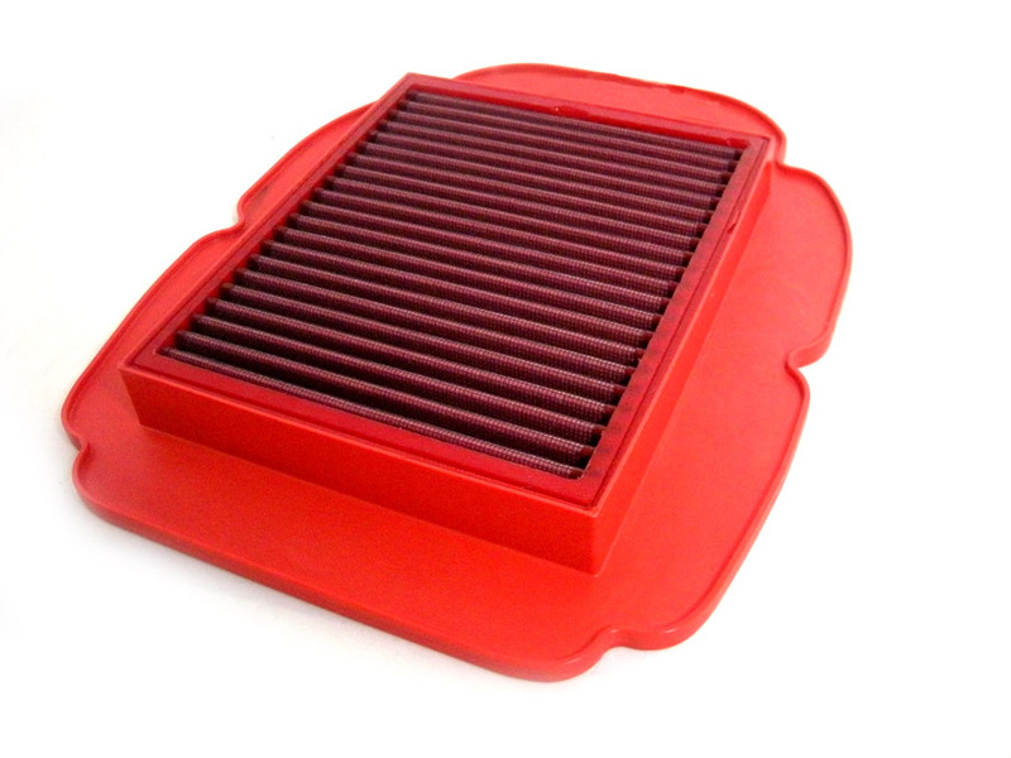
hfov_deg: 52.6
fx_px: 1022
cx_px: 506
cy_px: 379
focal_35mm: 35
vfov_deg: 40.7
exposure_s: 1/125
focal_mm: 5.7
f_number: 2.8
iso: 516
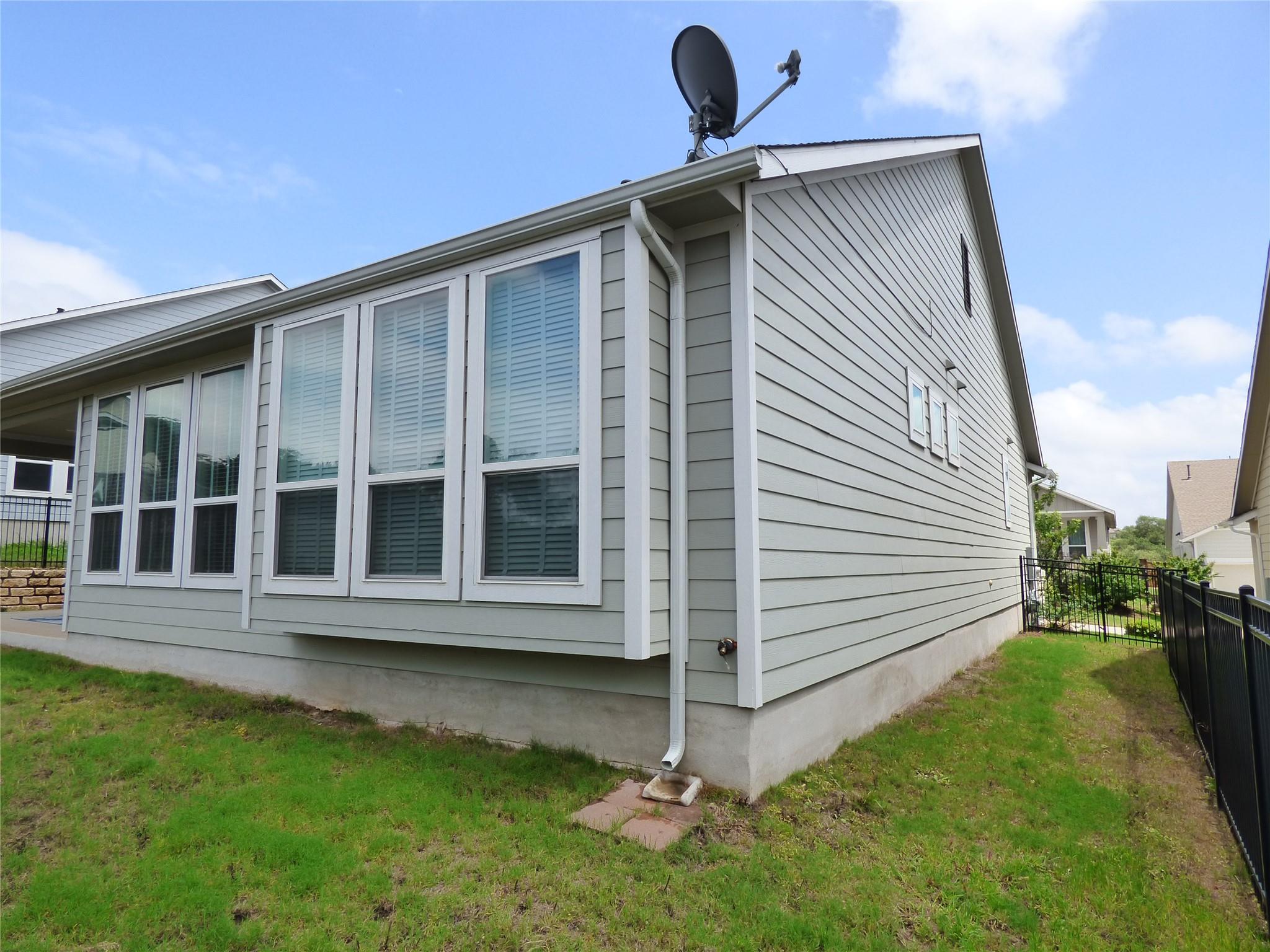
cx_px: 635
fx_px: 734
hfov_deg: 81.7
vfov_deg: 66.0
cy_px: 476
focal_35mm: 20
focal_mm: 3.58
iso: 200
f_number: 4
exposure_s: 1/800
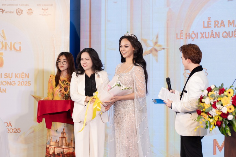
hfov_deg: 13.3
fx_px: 1010
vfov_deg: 8.9
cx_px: 118
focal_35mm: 154
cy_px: 78
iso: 800
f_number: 3.2
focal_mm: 103
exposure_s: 1/160
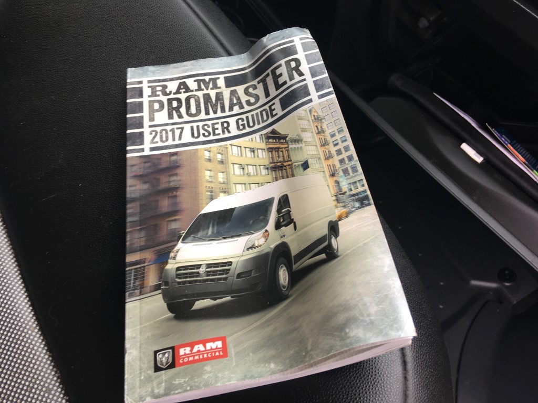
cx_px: 269
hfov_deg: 61.7
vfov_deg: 48.2
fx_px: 451
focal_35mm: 29
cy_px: 202
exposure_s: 1/60
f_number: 2.2
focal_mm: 4.15
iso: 25
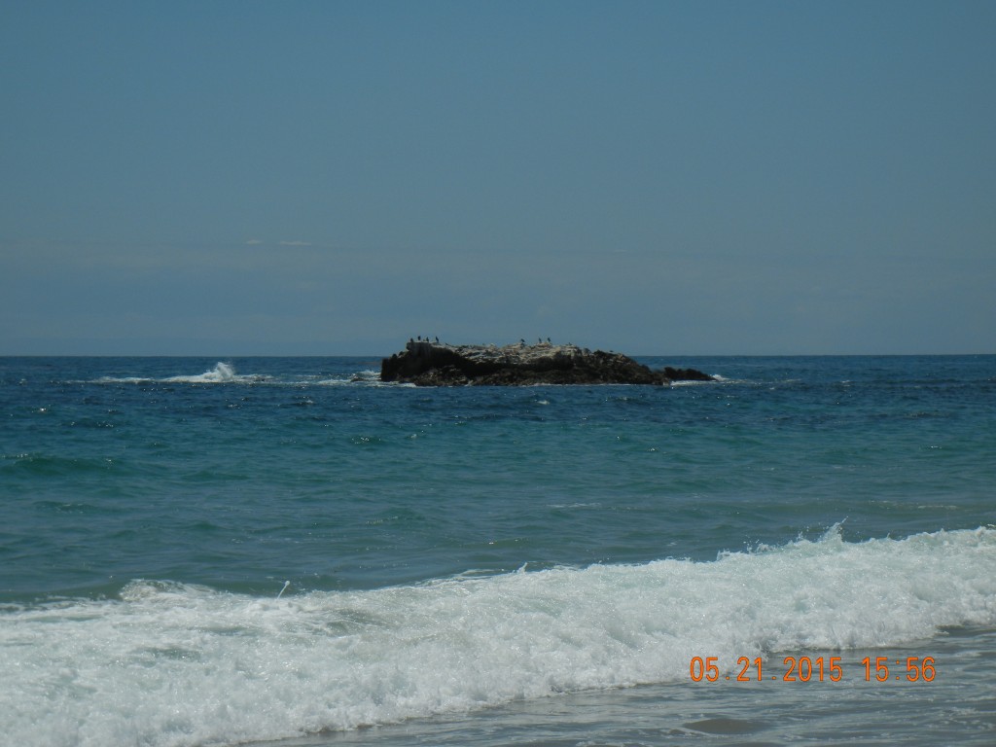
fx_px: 3338
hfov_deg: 17.0
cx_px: 498
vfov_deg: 12.8
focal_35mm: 116
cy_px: 374
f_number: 9.2
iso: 160
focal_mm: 20.9
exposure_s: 1/1042
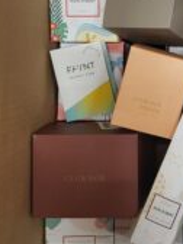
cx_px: 209
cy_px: 49
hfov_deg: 22.2
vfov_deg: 30.5
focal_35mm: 62
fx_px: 437
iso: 200
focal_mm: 5.4
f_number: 1.8
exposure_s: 1/100
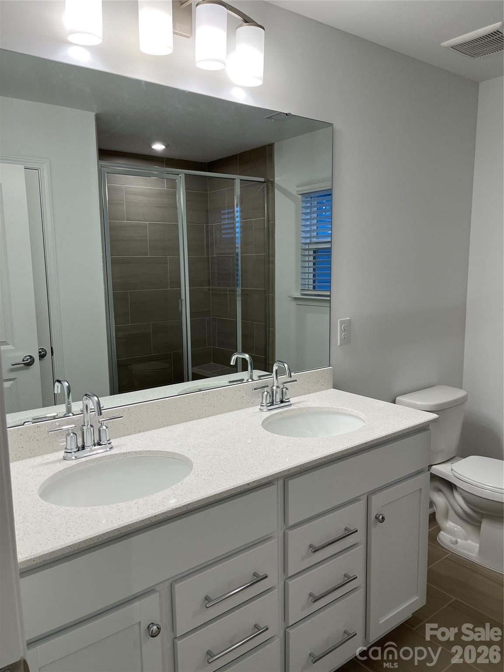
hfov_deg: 53.1
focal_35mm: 26
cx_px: 252
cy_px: 336
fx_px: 505
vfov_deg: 67.3
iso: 64
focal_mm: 5.1
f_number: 1.6
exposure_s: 1/122
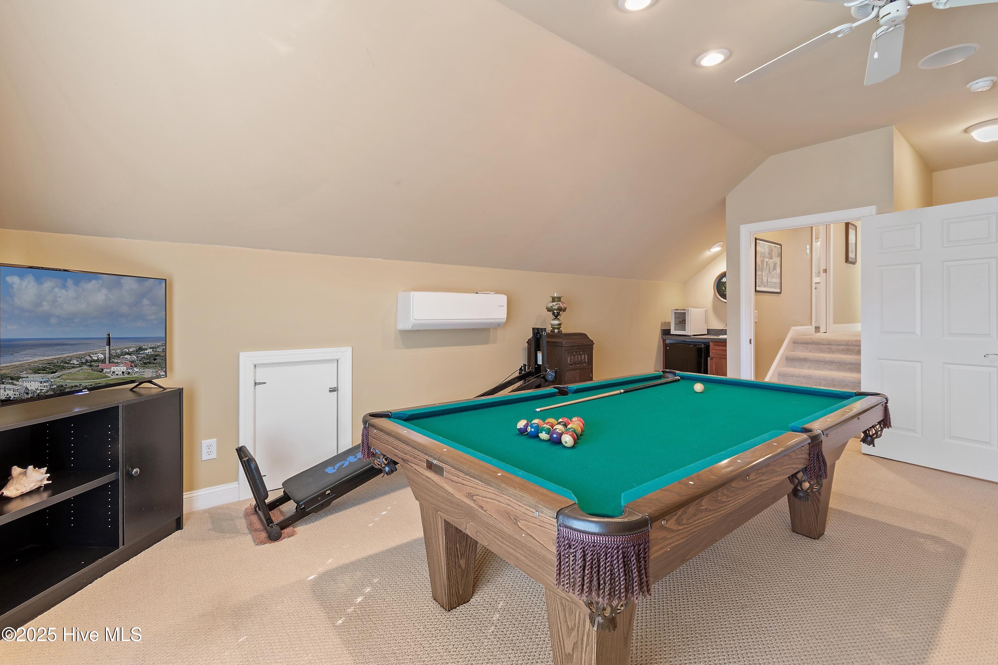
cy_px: 332
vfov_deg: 77.3
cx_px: 499
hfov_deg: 100.4
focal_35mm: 15
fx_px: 416
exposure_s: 1.3
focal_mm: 10
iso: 100
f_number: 4.5
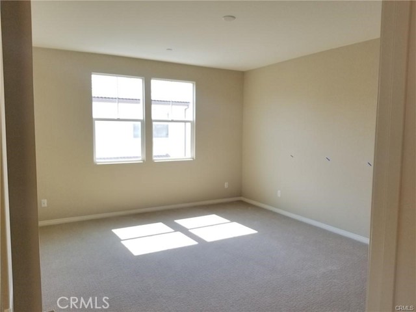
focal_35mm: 26
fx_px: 312
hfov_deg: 67.3
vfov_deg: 53.1
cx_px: 208
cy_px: 156
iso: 64
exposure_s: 1/120
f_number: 1.7
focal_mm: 4.3
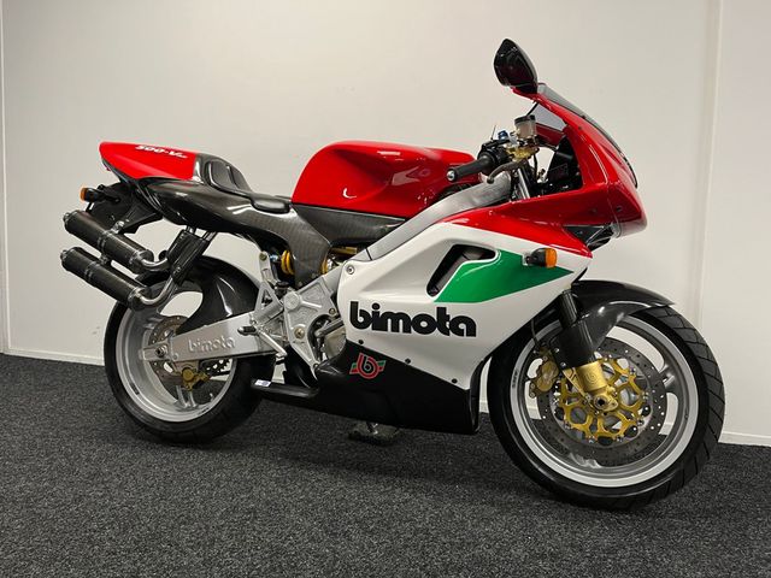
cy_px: 289
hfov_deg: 67.3
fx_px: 579
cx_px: 386
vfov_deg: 53.1
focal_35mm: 26
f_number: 1.6
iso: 100
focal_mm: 5.1
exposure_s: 1/50
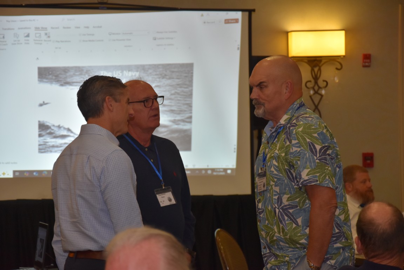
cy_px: 135
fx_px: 1515
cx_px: 202
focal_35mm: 135
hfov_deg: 15.2
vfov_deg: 10.2
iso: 800
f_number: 5.6
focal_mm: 90
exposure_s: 1/100
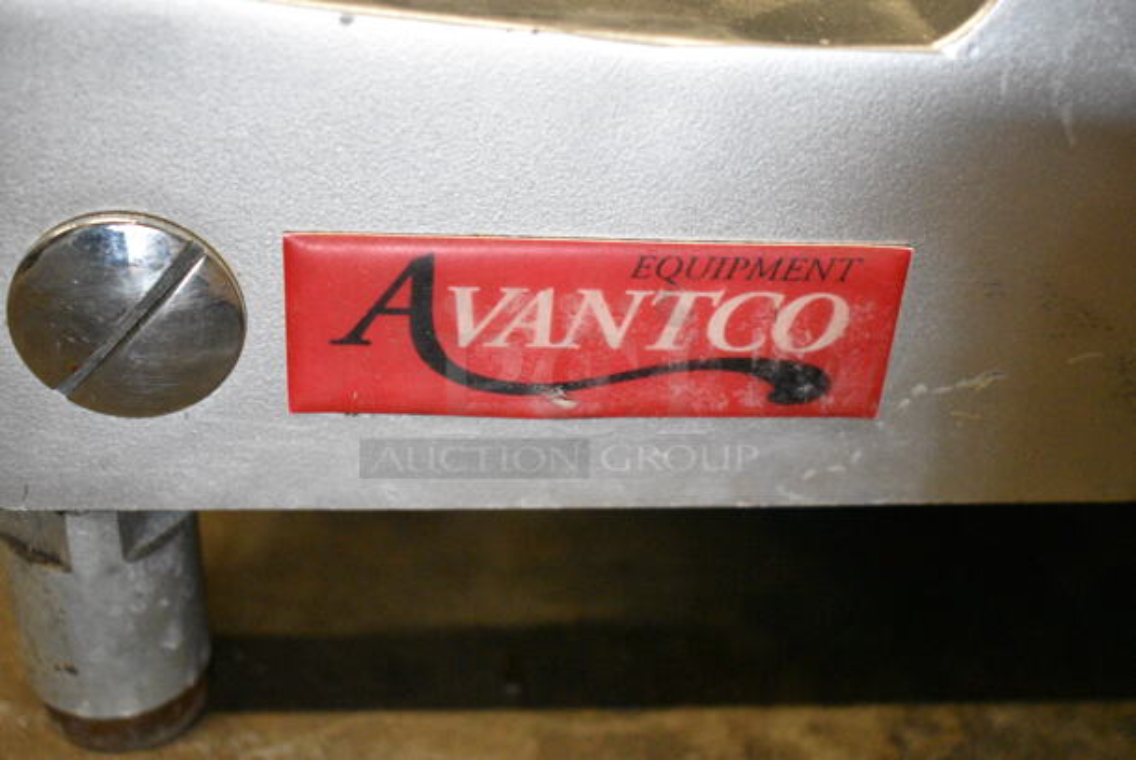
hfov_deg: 38.8
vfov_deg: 26.5
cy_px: 380
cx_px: 568
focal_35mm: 51
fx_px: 1611
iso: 6400
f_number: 5
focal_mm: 34
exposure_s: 1/100
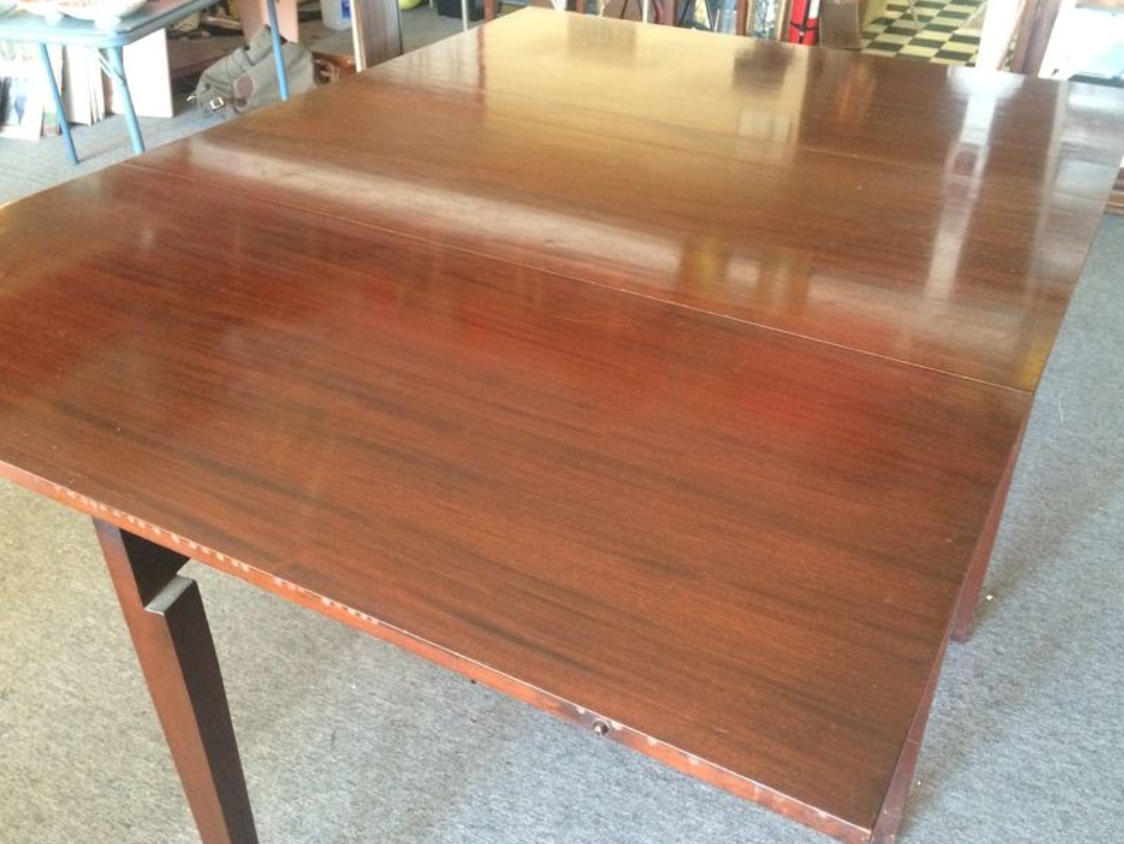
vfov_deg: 41.8
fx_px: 1104
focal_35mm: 34
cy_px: 411
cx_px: 590
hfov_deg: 53.9
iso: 320
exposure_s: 1/15
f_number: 2.2
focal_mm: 4.12
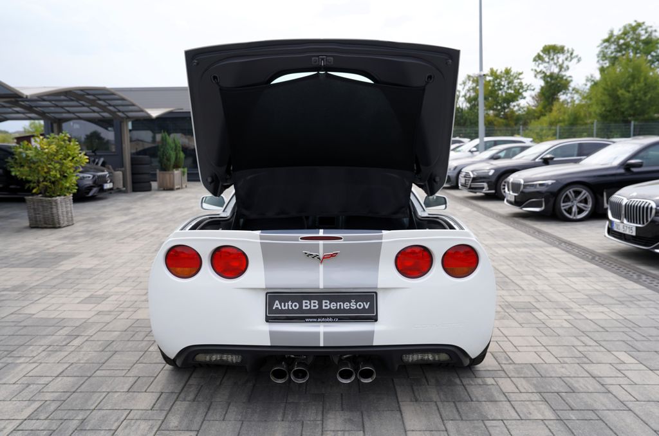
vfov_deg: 44.8
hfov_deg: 63.8
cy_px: 218
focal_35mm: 29
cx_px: 330
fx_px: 530
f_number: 4.5
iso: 100
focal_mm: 29
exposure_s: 1/400
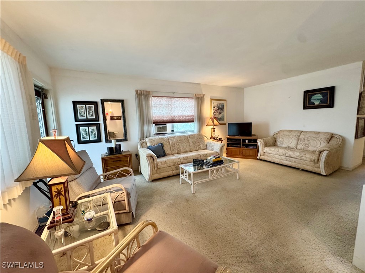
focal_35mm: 14
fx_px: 148
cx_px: 182
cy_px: 136
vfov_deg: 85.7
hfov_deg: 102.1
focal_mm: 2.22
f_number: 2.2
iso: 320
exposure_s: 1/60
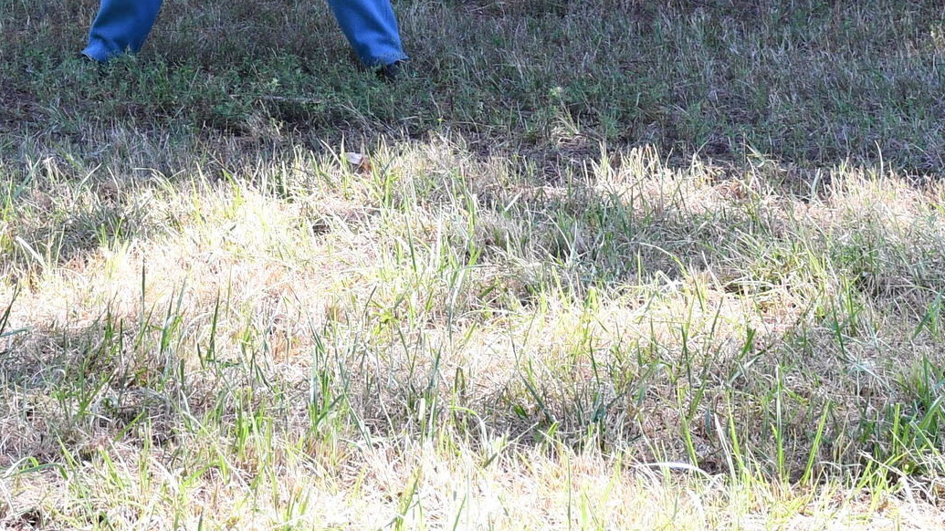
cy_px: -303
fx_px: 4234
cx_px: 361
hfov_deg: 12.7
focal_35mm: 169
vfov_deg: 7.1
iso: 400
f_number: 5
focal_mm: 40
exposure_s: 1/250
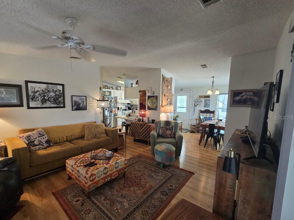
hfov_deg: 102.0
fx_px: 119
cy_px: 117
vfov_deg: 85.6
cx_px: 141
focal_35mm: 14
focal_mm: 2.2
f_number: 2.2
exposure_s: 1/60
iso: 200
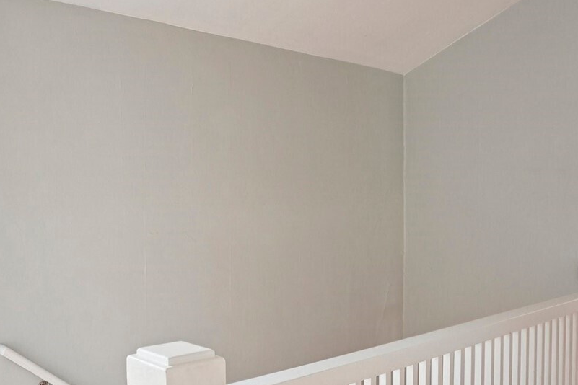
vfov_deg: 36.9
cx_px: 188
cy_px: 197
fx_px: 578
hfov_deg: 52.0
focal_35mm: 36
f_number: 8
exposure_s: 1/15
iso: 400
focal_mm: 17
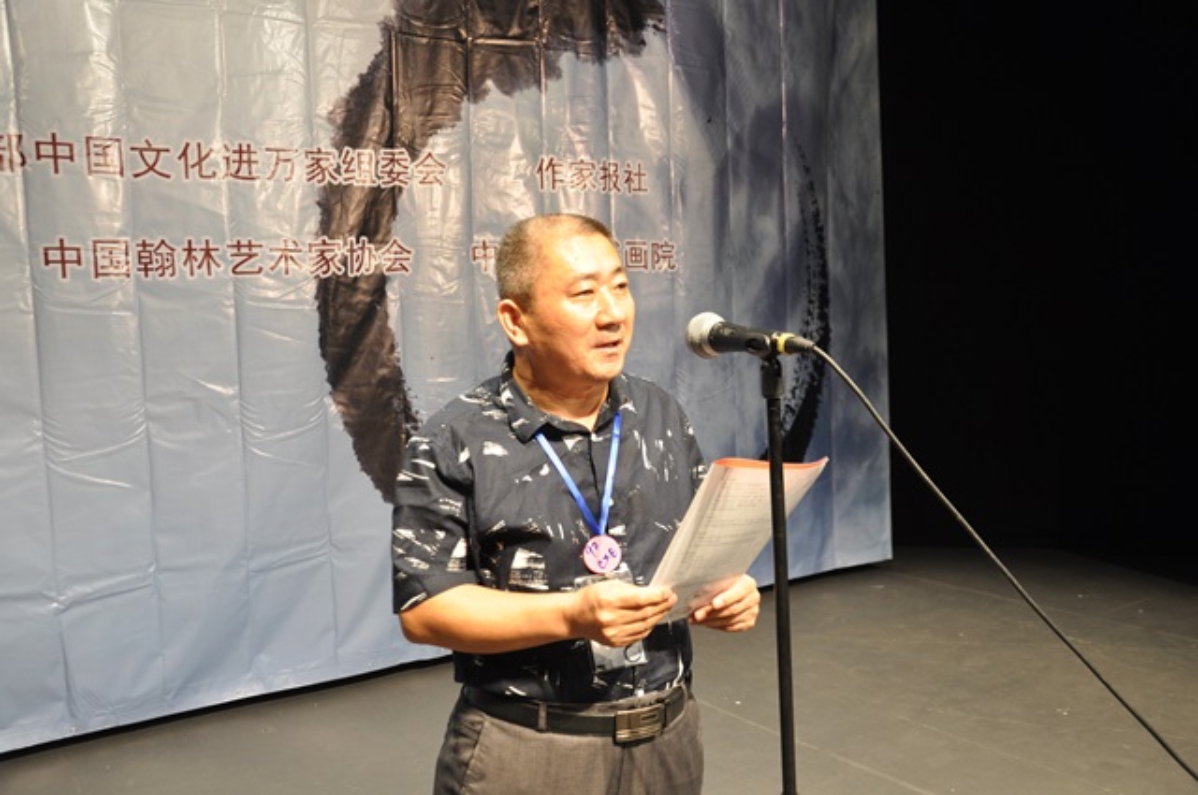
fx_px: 1097
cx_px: 599
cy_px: 398
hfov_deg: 57.3
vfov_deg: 39.9
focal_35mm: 33
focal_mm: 22
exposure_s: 1/25
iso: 400
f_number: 5
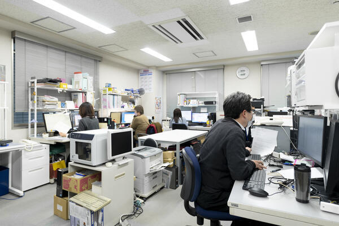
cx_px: 170
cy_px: 113
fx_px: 198
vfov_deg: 59.5
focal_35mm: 21
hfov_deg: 81.2
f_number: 3.2
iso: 1000
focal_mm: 21
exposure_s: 1/125
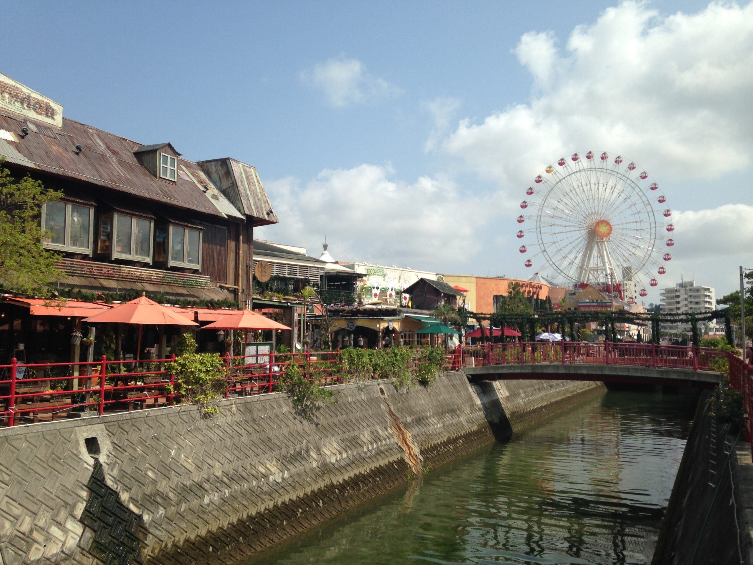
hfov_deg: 55.4
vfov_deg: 42.9
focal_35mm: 33
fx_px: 718
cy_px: 282
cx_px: 376
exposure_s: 1/2169
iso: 50
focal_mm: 4.12
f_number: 2.4
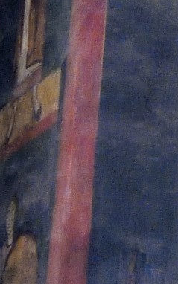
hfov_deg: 4.7
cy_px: -219
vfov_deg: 7.6
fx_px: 2086
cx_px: 530
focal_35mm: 269
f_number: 6.3
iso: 4000
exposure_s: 1/8
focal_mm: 42
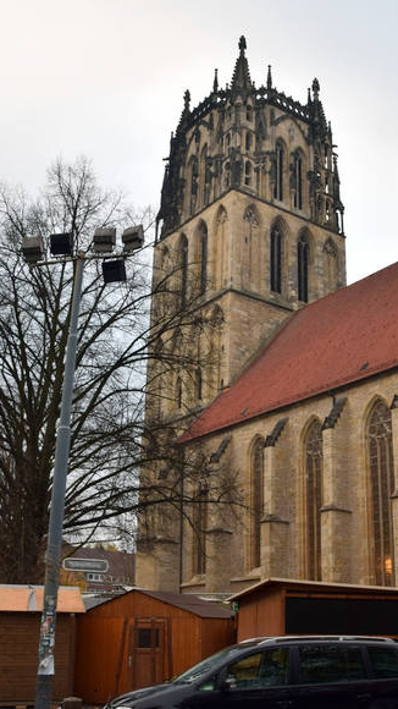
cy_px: 389
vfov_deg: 51.5
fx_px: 732
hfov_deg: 30.1
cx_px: 283
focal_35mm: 39
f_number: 8
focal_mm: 18
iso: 400
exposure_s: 1/60
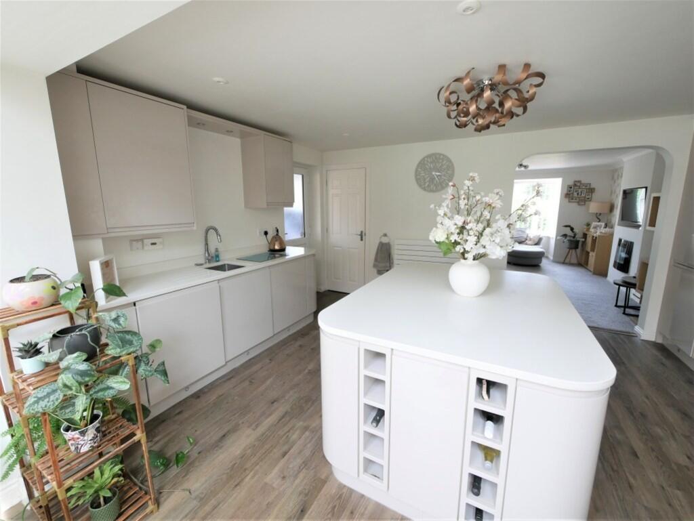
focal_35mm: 14
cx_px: 347
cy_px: 260
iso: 500
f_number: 4
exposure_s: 1/60
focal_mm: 7
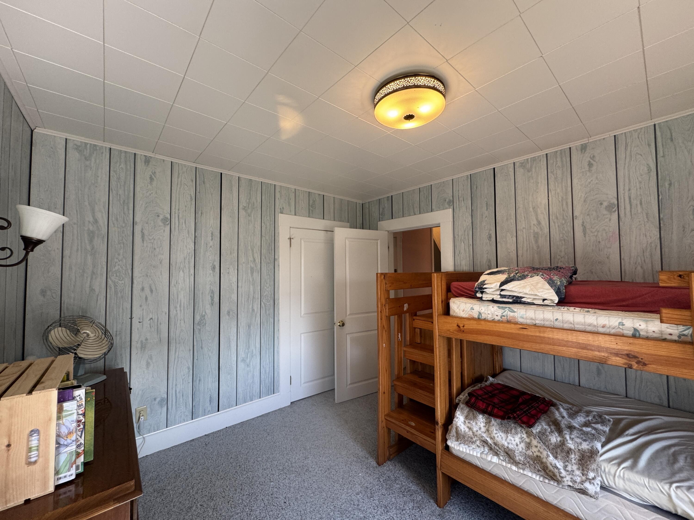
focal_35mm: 14
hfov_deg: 102.1
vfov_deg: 85.7
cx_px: 347
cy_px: 260
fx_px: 281
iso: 160
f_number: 2.2
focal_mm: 2.22
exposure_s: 1/99
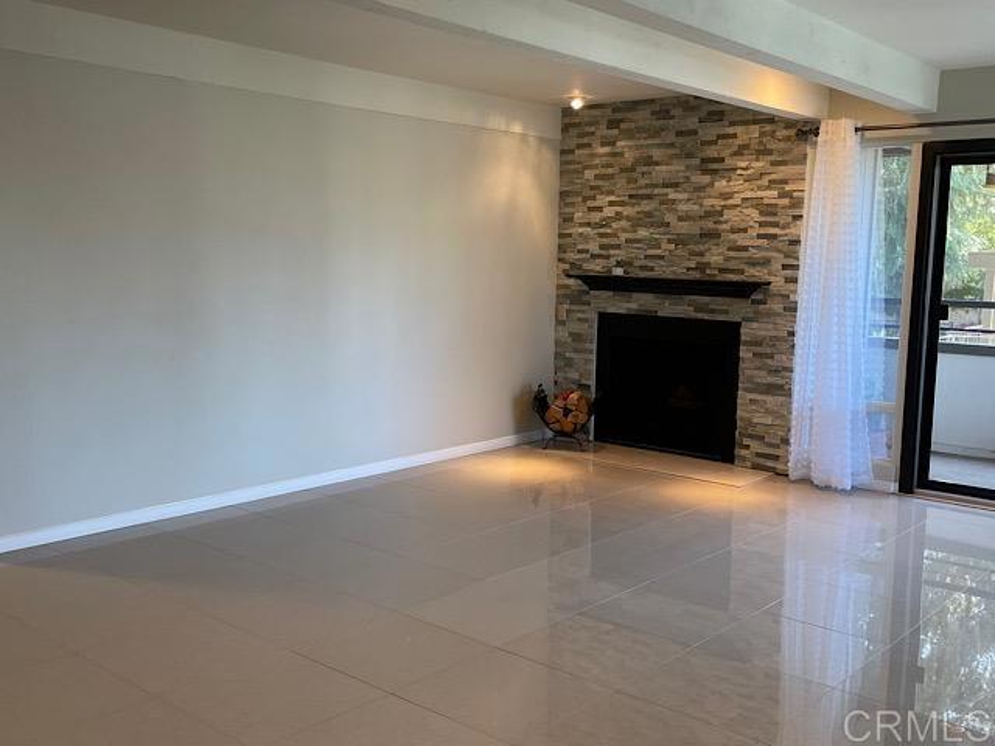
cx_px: 498
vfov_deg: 53.1
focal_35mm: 26
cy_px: 373
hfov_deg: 67.3
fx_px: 747
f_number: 1.6
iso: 64
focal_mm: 4.2
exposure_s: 1/60
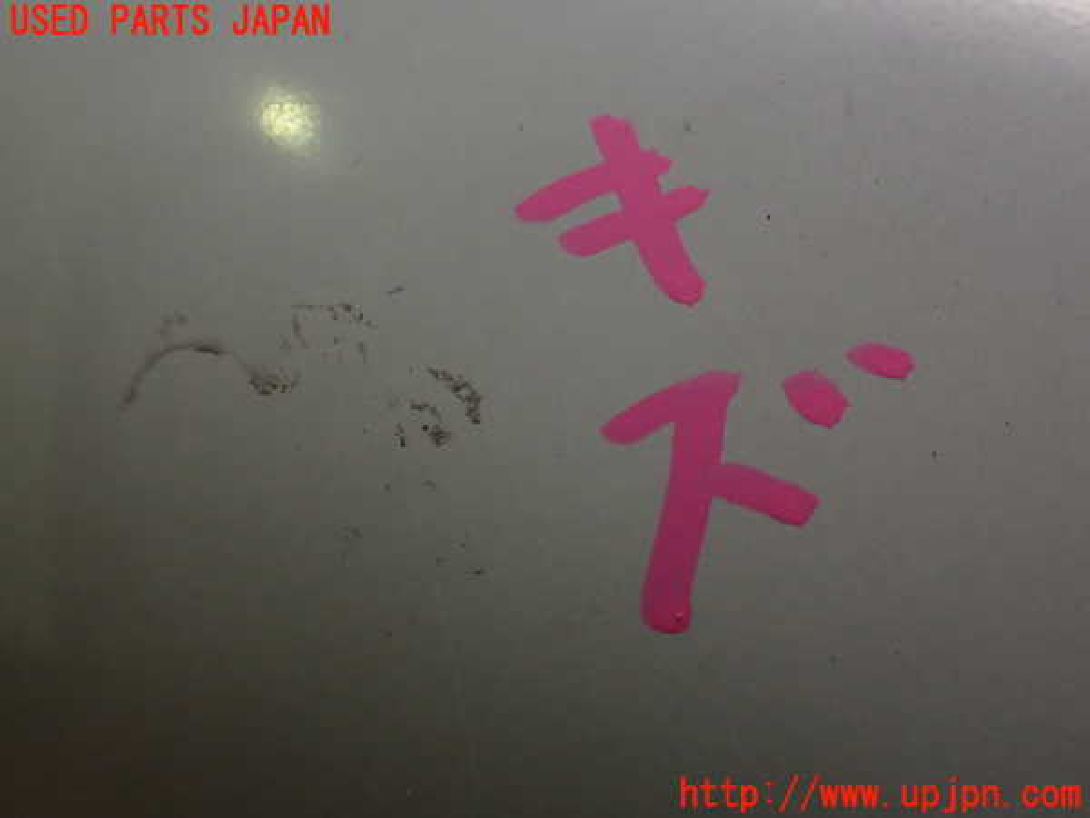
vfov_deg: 25.2
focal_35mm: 58
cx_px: 545
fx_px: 1826
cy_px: 409
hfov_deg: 33.2
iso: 800
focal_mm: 10.35
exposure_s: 1/160
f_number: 3.5
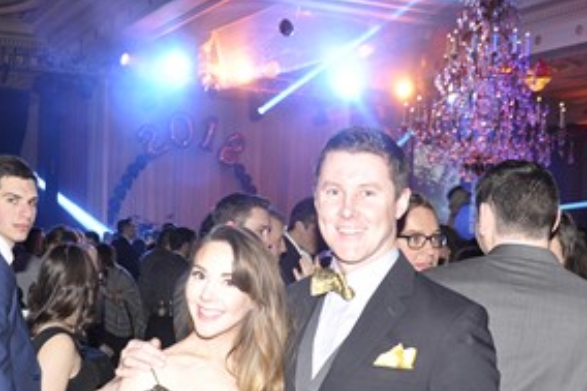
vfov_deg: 22.0
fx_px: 993
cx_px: 227
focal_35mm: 61
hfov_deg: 32.8
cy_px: 301
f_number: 5
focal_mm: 21
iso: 400
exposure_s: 1/15
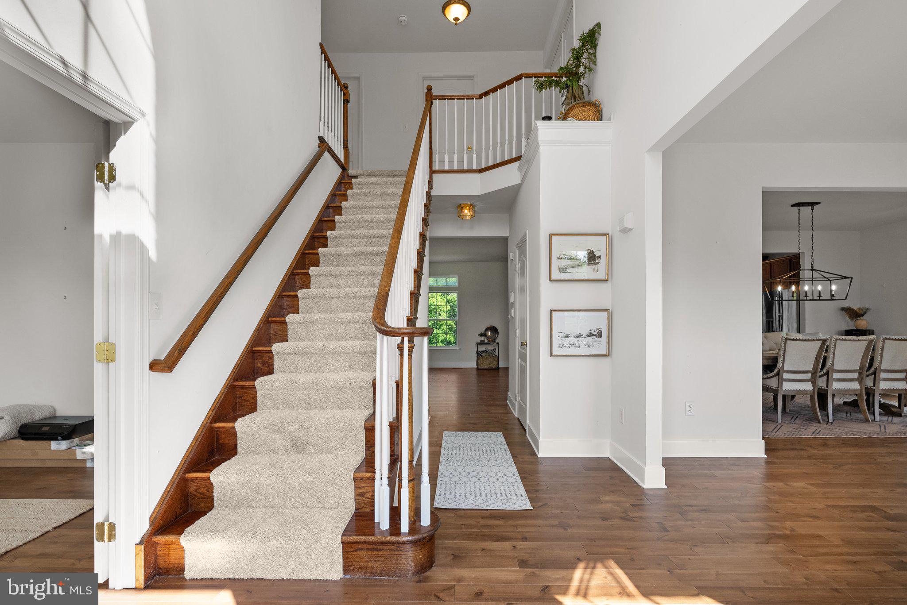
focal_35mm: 16
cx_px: 454
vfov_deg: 73.8
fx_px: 403
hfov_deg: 96.7
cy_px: 302
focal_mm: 16
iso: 800
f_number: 8
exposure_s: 1/60
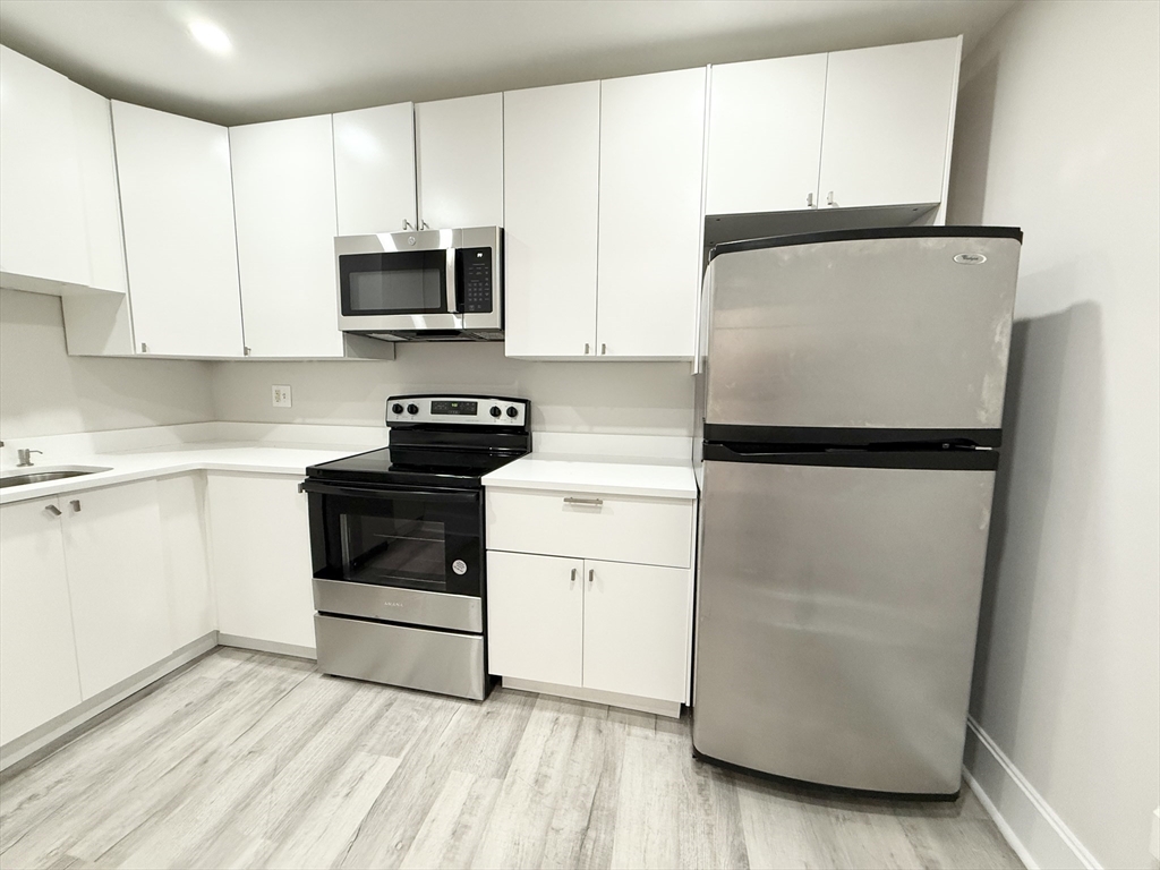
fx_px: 469
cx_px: 580
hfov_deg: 102.1
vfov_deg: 85.7
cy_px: 435
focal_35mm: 14
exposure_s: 1/120
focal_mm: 2.22
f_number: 2.2
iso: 400
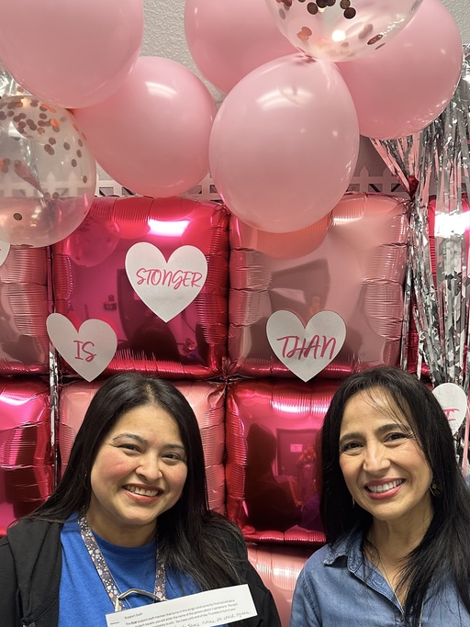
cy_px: 458
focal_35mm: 36
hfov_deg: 39.6
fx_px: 652
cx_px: 246
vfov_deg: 49.6
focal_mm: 6.86
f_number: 1.78
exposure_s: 1/60
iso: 160
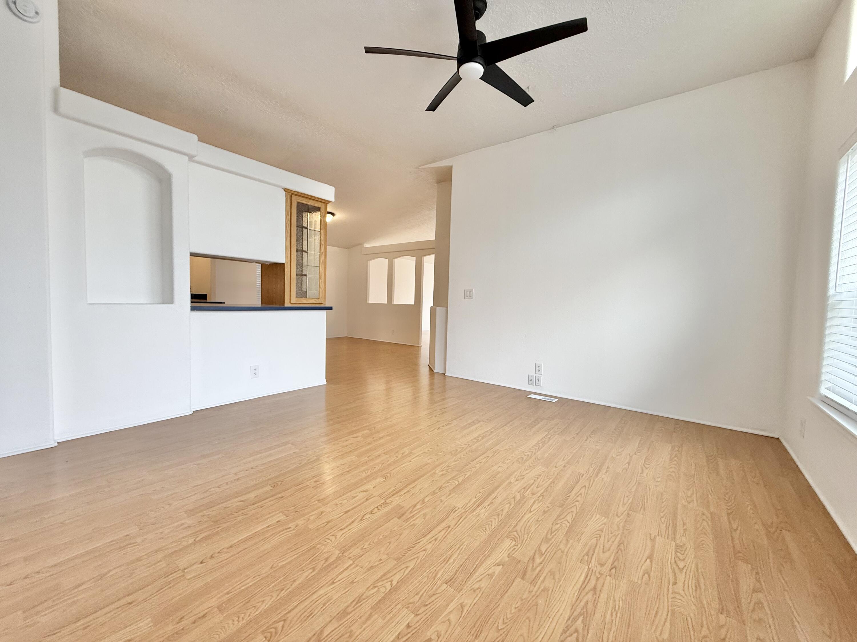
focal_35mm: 14
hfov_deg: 102.1
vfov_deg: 85.7
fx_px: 347
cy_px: 321
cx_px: 428
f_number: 2.2
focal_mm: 2.22
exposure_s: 1/120
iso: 125
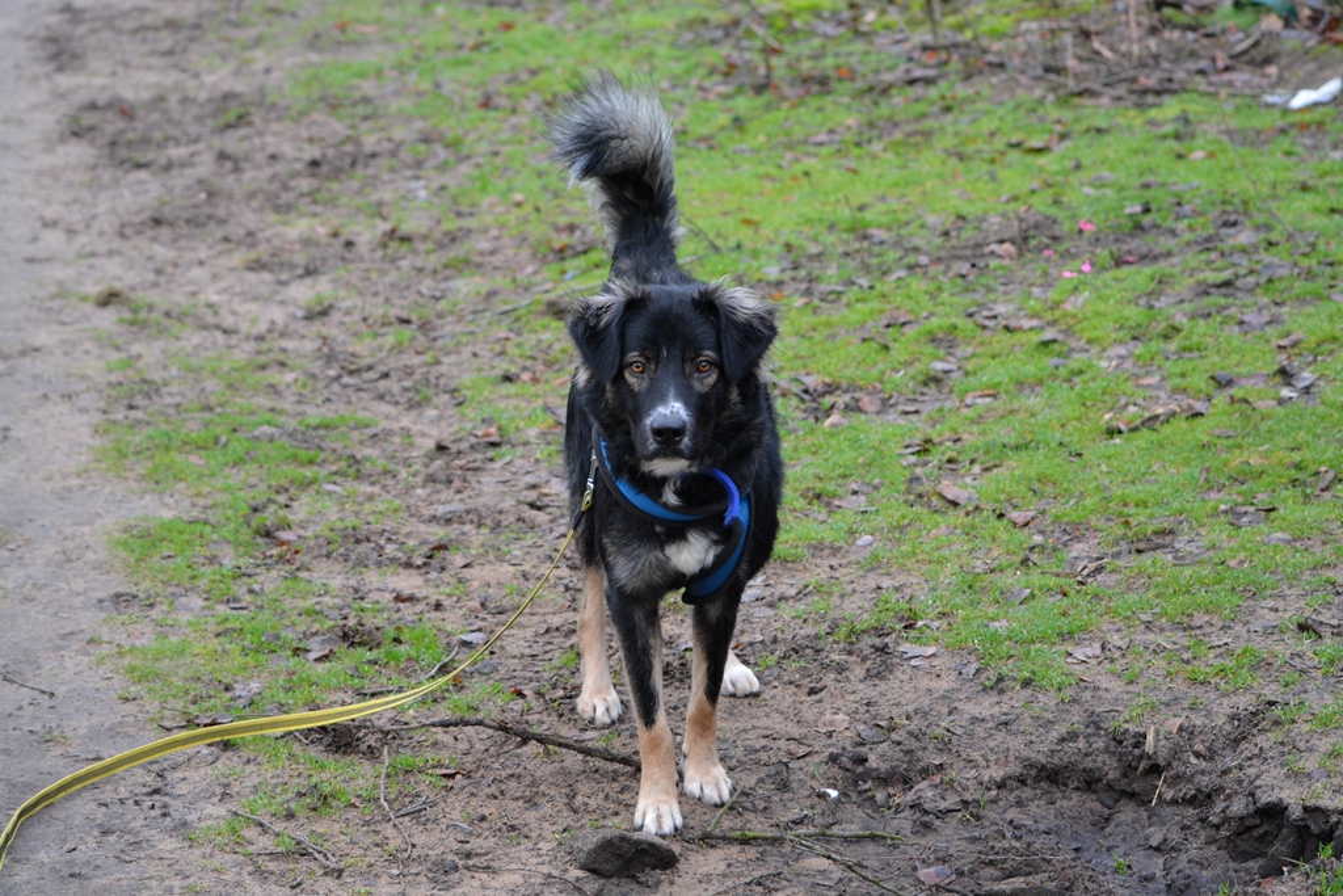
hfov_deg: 20.0
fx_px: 3805
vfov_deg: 13.4
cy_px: 448
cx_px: 672
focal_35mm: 102
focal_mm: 68
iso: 1000
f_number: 4.5
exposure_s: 1/500
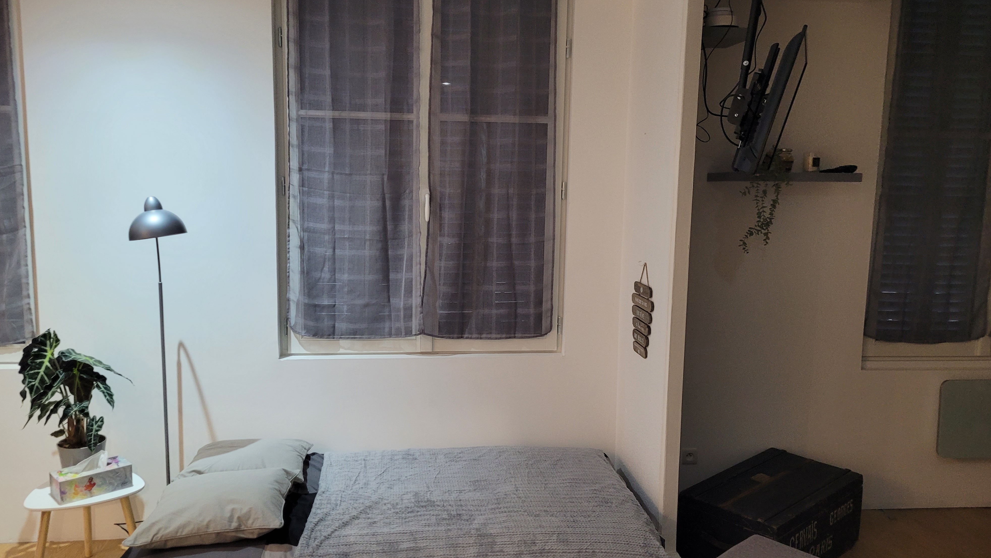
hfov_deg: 66.1
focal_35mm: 29
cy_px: 268
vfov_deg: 40.2
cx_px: 496
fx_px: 762
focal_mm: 5.4
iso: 250
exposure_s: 1/50
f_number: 1.8
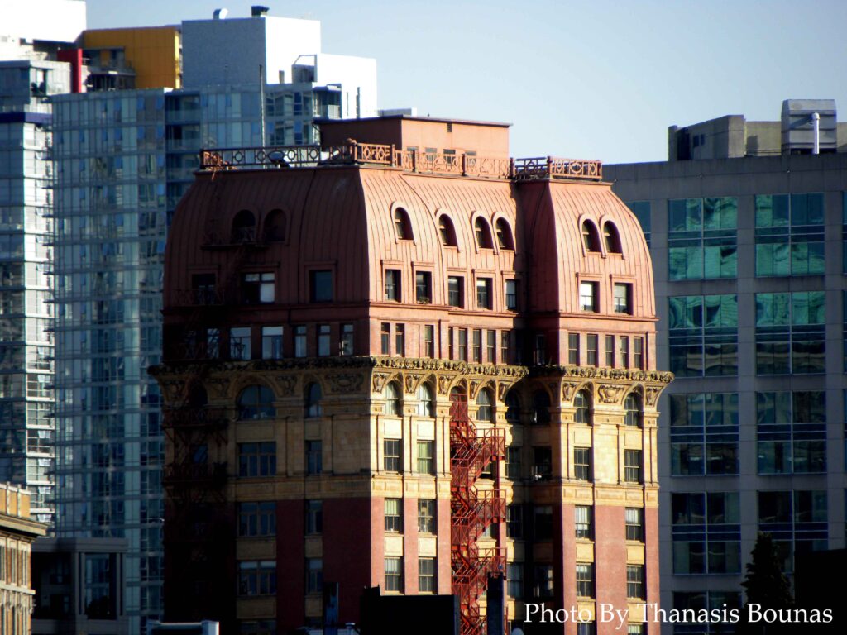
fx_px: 13458
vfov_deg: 2.7
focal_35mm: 550
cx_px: 424
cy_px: 318
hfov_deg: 3.6
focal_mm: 97.8
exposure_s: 1/253
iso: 64
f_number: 5
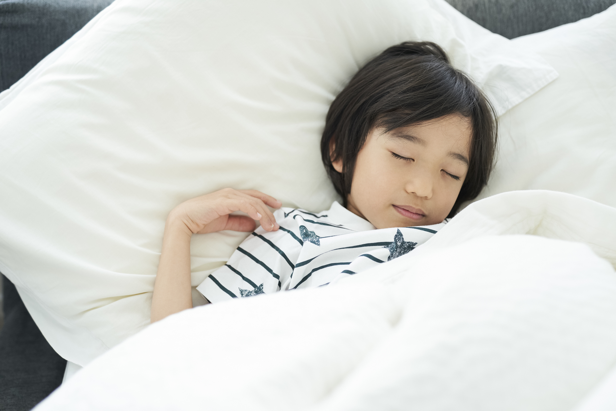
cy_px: 206
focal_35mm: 50
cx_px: 308
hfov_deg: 39.6
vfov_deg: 27.0
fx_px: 855
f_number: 2
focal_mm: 50
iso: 400
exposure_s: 1/250
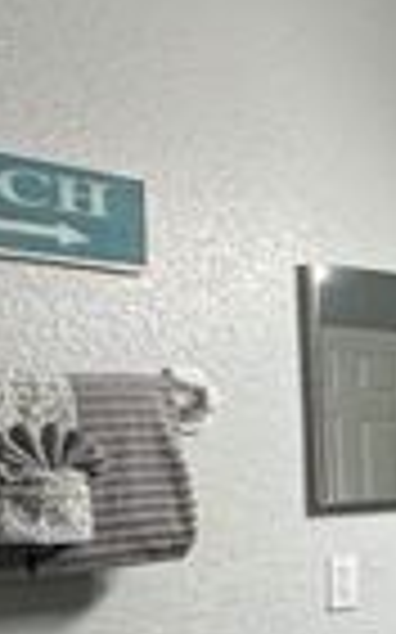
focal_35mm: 74
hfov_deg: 13.1
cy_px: 495
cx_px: 956
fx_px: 1279
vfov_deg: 27.4
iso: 250
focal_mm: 2.22
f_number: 2.2
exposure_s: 1/60
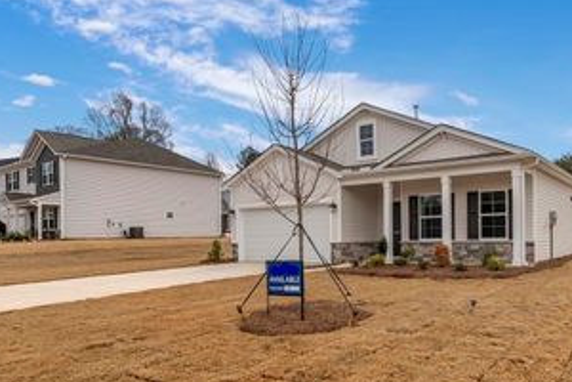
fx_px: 413
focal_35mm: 26
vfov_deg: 49.1
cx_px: 425
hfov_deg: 65.4
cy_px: 236
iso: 100
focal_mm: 15.6
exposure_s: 1/250
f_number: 5.6
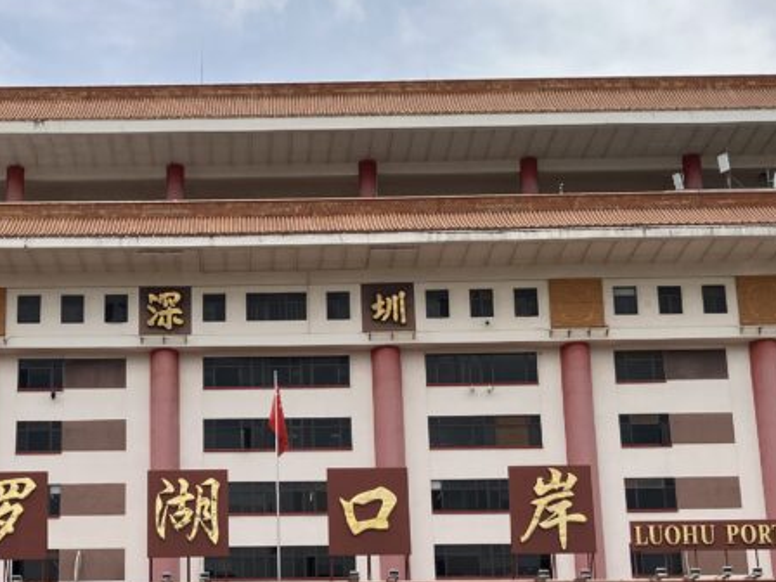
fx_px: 1435
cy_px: 452
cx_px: 232
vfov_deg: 22.7
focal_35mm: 64
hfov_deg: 30.0
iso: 32
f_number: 1.8
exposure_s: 1/2315
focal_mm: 3.99
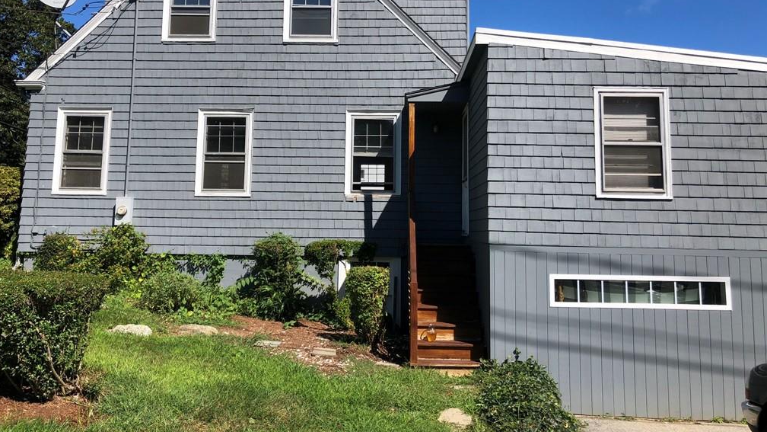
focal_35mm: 31
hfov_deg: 62.6
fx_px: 630
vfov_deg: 37.6
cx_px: 382
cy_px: 164
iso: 20
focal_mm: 3.99
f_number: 1.8
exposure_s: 1/2024
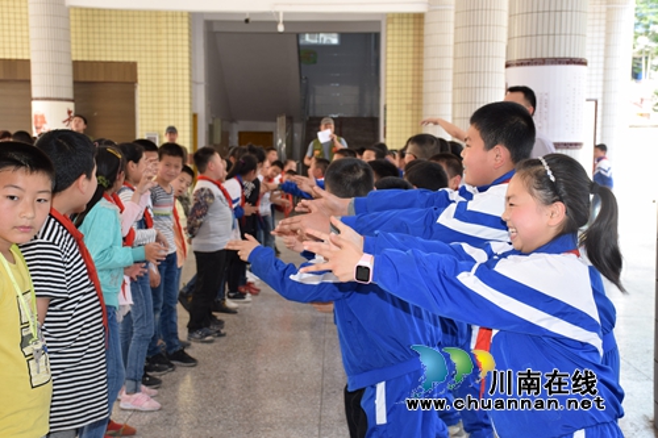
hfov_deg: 35.1
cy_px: 219
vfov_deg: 23.8
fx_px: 1041
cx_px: 329
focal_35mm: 57
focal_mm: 38
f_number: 5.6
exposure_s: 1/125
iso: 400
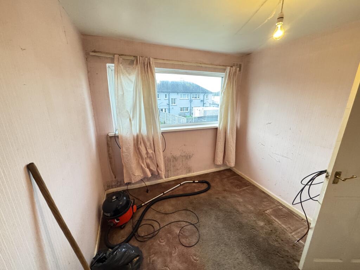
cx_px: 180
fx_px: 146
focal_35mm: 14
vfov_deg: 85.7
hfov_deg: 102.1
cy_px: 135
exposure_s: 1/50
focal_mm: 2.22
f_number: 2.2
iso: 640
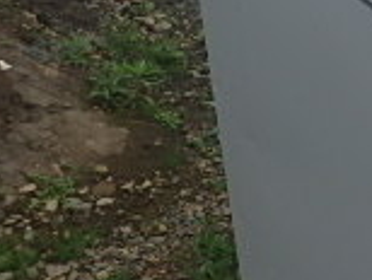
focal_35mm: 87
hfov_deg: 19.8
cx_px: 541
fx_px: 936
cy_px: 205
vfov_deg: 16.9
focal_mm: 3.7
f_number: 6
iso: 125
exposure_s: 1/400
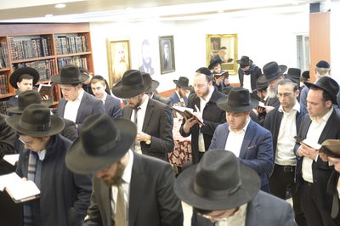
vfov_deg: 28.0
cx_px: 170
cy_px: 113
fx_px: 453
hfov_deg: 41.1
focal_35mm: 48
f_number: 4
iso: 2500
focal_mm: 48
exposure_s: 1/50
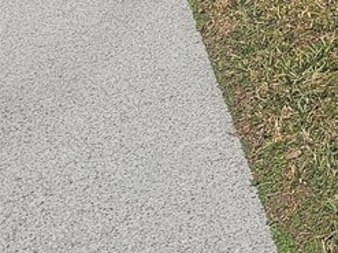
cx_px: 855
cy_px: -406
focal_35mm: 149
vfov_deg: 8.8
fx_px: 1454
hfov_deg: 10.9
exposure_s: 1/1318
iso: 10
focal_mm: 6.3
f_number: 1.7
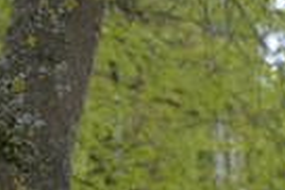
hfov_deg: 4.8
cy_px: 421
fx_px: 3352
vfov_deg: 3.2
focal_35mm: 423
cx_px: -220
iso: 400
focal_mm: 90
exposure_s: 1/1600
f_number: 4
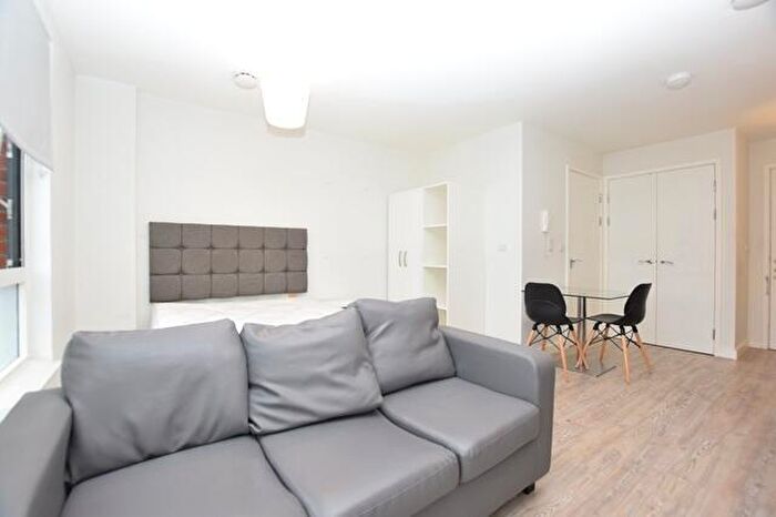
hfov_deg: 100.4
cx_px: 388
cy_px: 258
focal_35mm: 15
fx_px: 323
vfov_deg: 77.3
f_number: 5.6
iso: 800
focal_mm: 10
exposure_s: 1/125
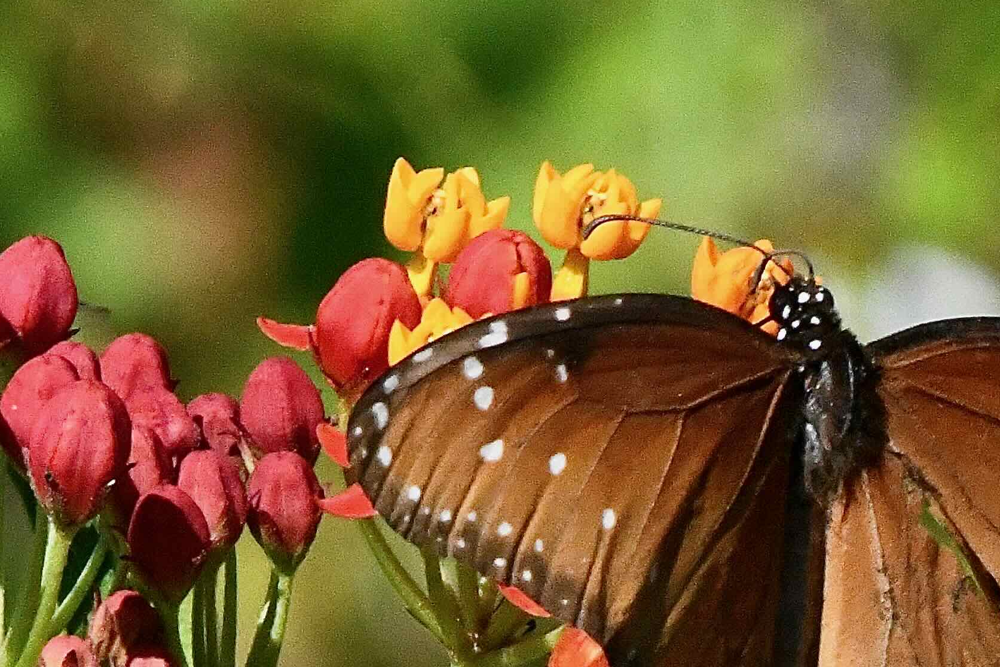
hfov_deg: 1.5
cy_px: 645
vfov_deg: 1.0
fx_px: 38549
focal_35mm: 1388
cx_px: 833
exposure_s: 1/1000
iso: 5000
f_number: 32
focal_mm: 500
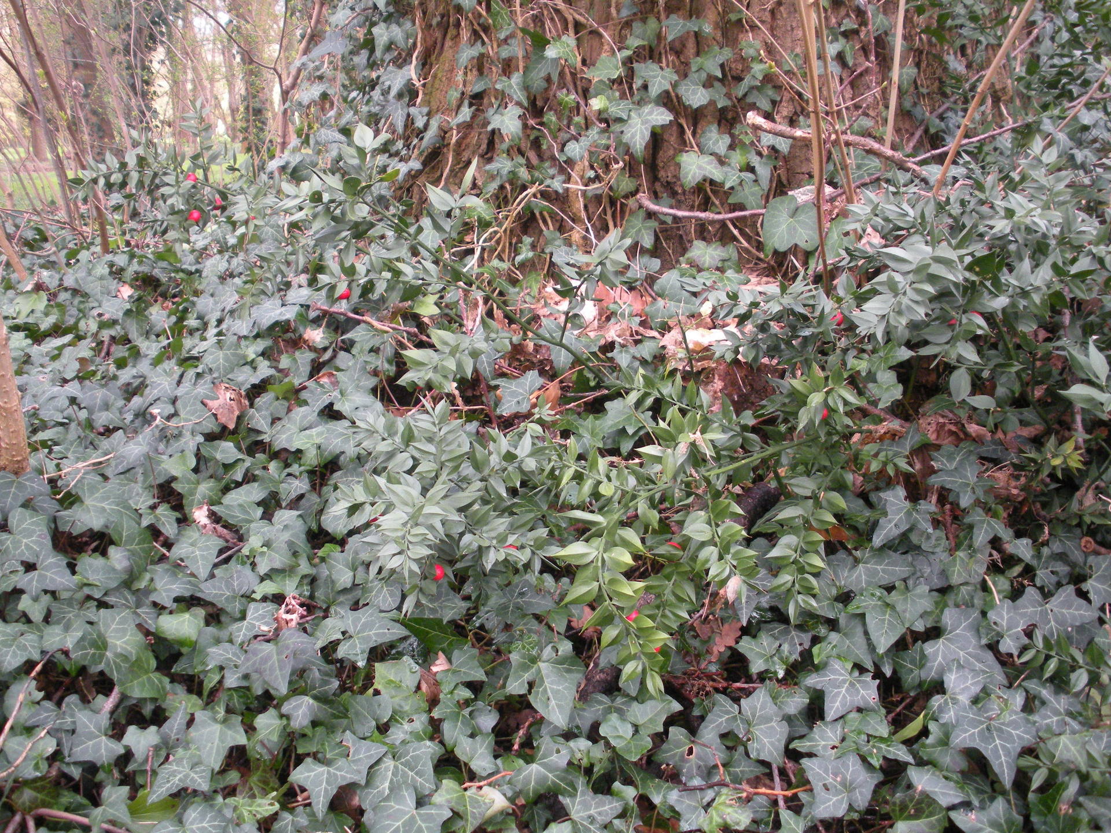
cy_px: 416
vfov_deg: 40.7
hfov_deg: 52.6
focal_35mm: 35
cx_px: 556
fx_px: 1123
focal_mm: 6.3
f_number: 3.5
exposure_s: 1/60
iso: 344
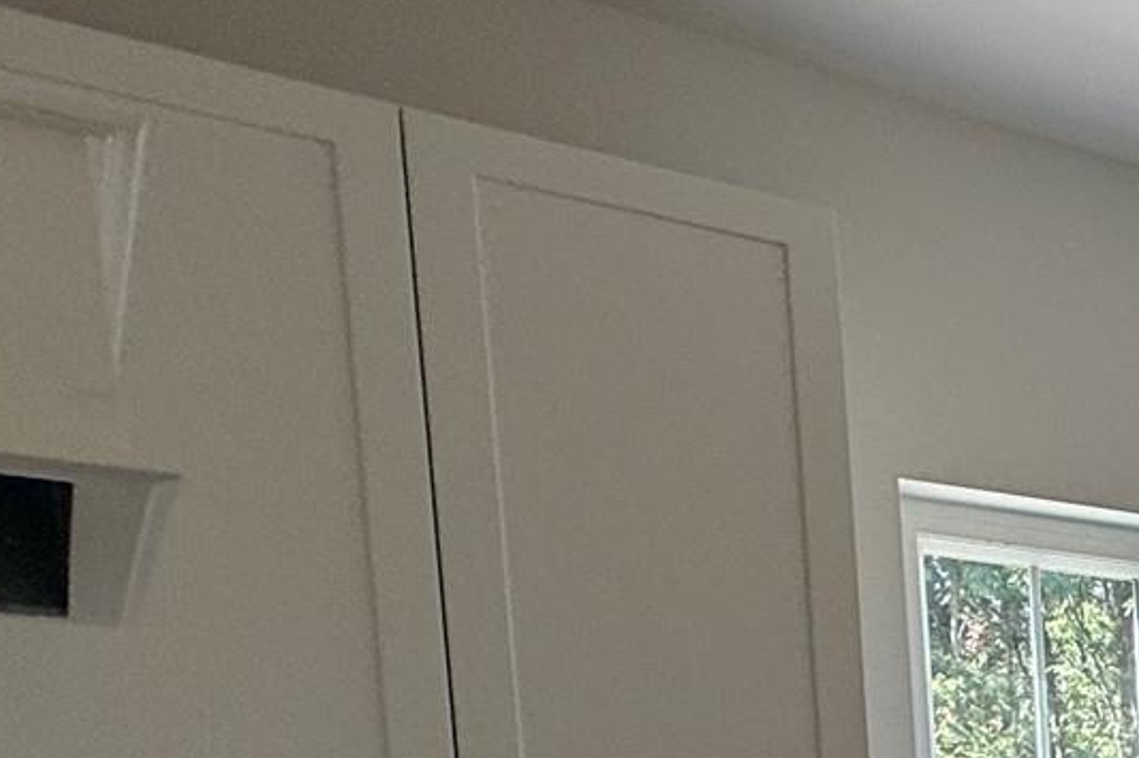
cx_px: 1992
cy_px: 1063
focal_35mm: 56
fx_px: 1771
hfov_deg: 22.6
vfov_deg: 21.2
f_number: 2.2
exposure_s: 1/171
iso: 64
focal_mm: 2.22
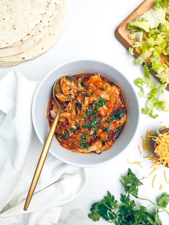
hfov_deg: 53.0
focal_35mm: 26
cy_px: 112
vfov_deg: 67.3
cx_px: 84
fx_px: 169
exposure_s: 1/60
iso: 320
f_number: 1.8
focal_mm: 4.25
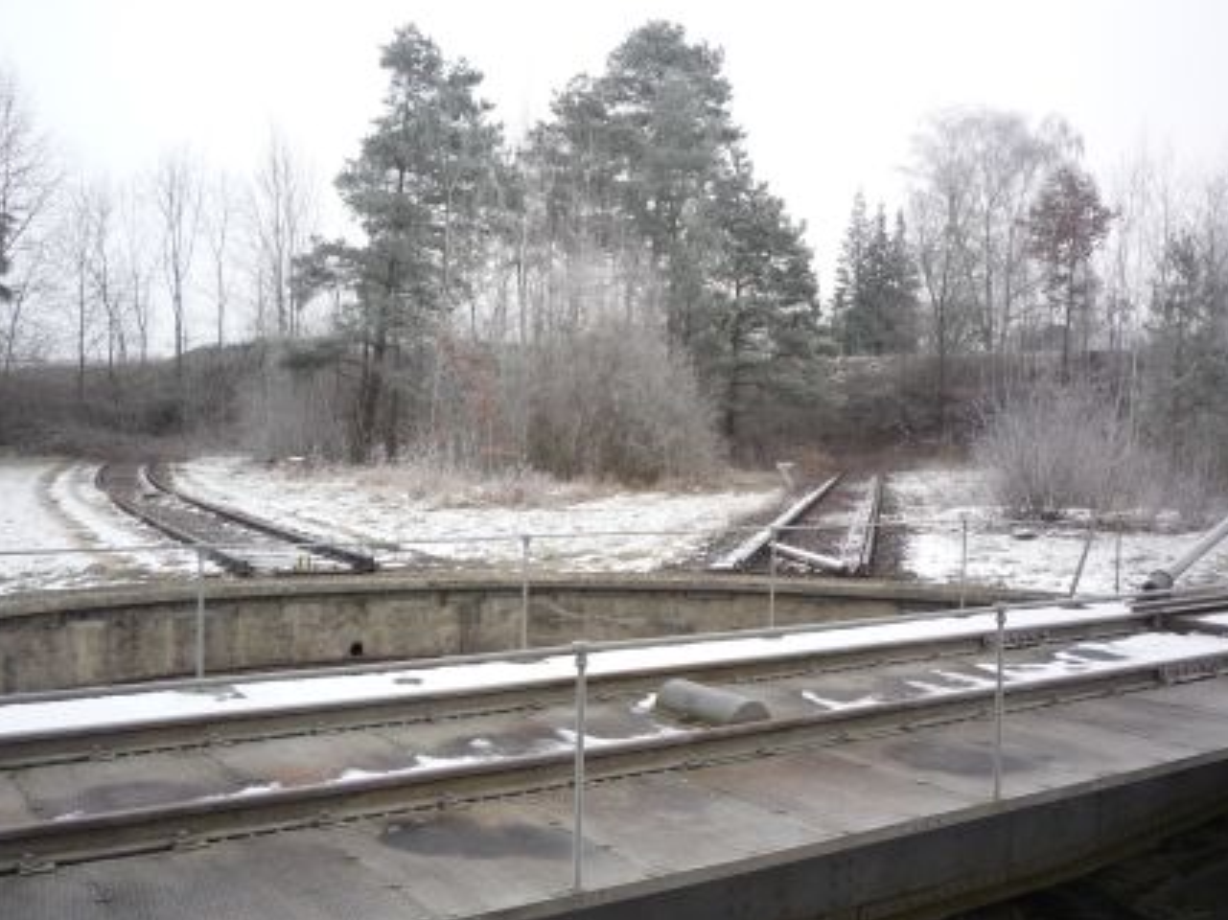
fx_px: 1277
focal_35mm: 36
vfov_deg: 39.6
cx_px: 572
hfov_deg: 51.3
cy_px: 457
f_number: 4
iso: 100
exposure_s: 1/125
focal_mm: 5.2
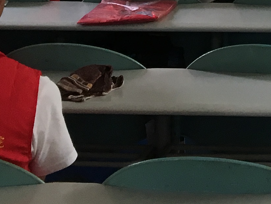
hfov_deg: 13.4
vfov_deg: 9.4
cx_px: 373
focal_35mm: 141
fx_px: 1104
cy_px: -277
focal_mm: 4.15
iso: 64
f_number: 2.2
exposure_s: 1/33
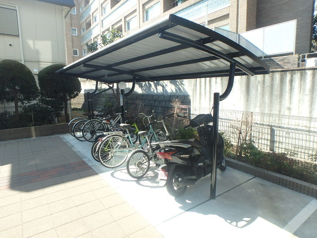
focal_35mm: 21
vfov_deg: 63.4
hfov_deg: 79.0
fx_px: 192
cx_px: 158
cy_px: 119
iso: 125
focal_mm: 3.7
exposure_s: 1/250
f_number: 3.5
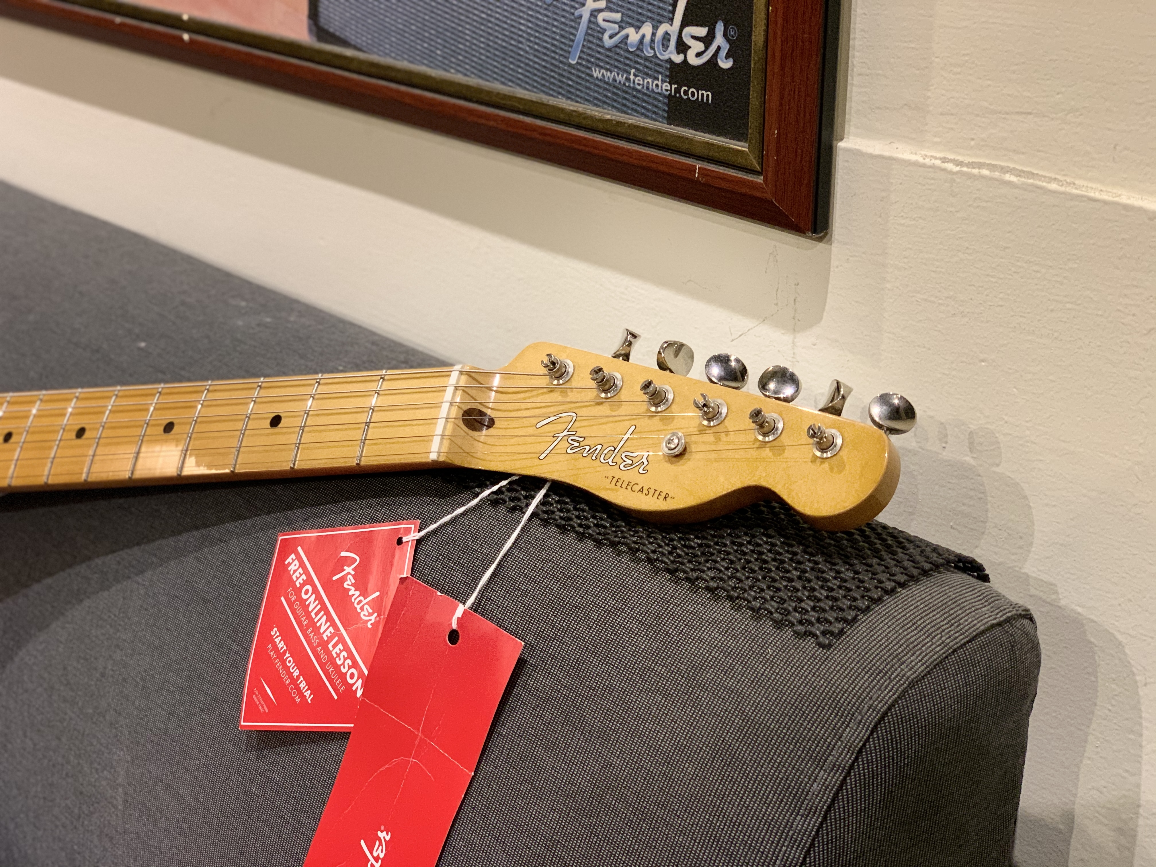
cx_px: 578
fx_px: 1737
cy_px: 434
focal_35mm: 52
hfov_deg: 36.8
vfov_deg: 28.0
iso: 250
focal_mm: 6
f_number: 2.4
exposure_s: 1/60
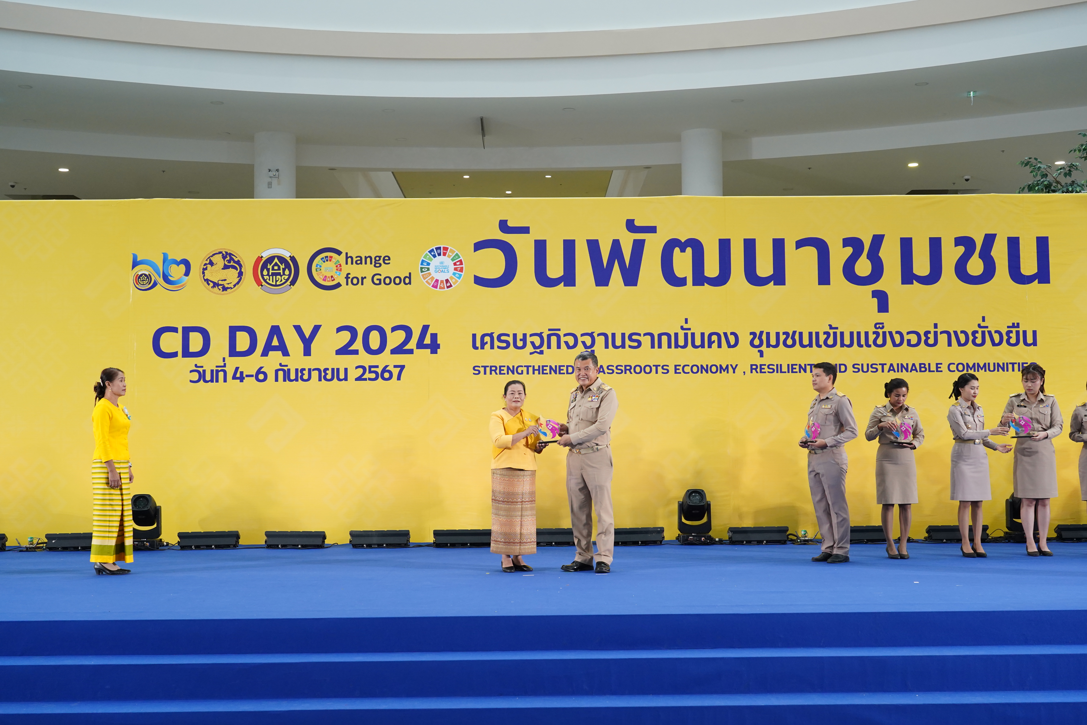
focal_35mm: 42
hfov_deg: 46.4
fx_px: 1268
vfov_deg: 31.9
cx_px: 544
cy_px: 362
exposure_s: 1/160
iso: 2000
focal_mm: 42
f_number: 5.6
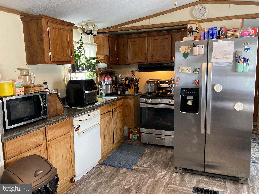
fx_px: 209
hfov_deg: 63.4
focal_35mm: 28
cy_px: 97
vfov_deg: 49.7
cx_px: 130
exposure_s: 1/60
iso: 160
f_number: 1.8
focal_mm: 3.99
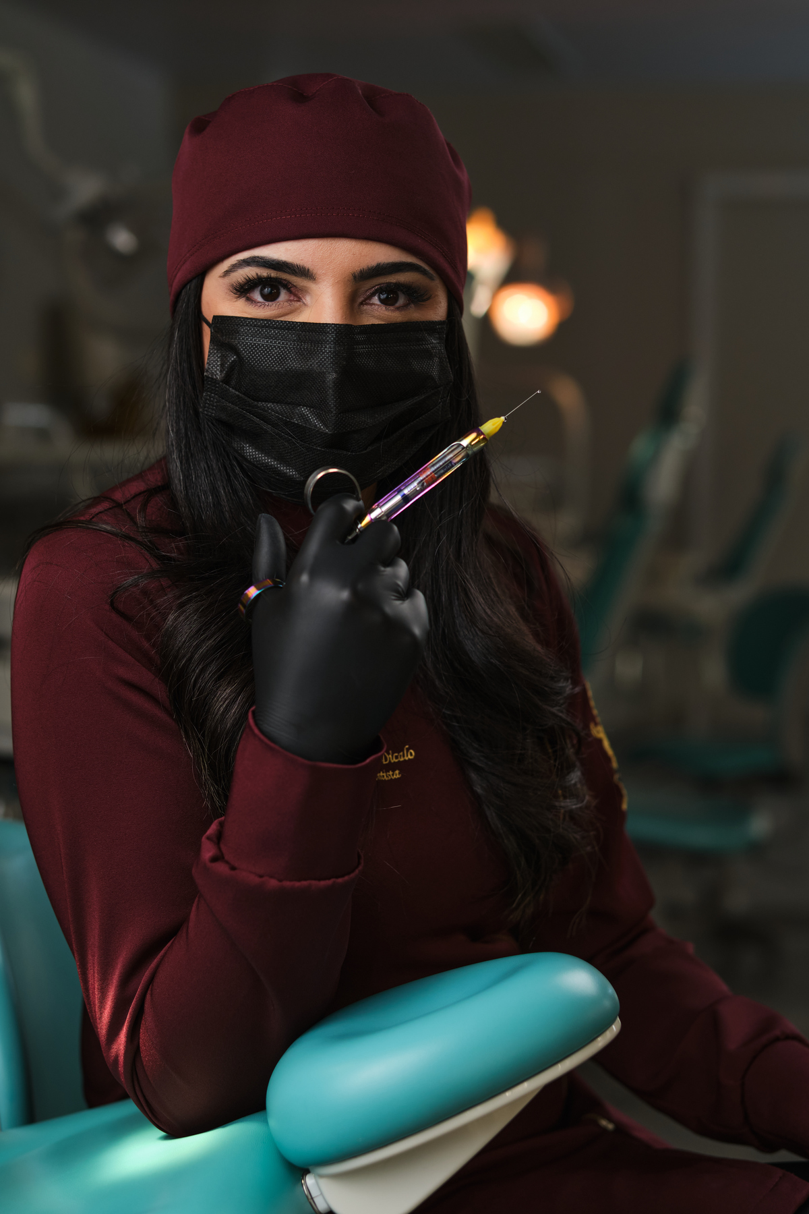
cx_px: 404
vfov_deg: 27.0
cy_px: 607
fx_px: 2528
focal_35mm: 75
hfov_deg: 18.2
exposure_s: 1/250
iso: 400
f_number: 2.8
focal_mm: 50
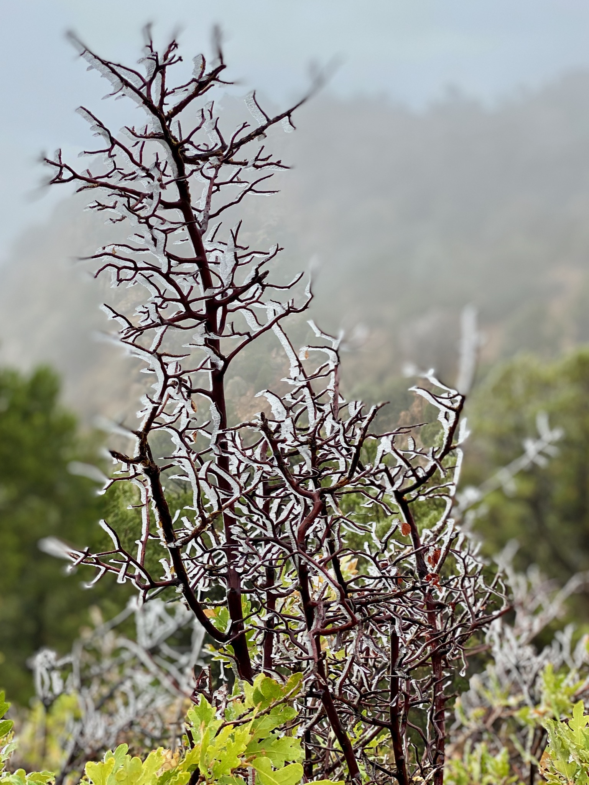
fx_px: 1180
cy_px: 392
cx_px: 294
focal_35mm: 52
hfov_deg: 28.0
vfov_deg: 36.8
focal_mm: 6
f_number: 2
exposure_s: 1/406
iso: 20
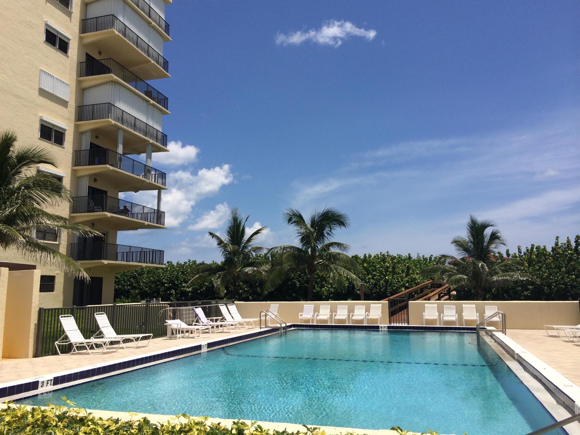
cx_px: 290
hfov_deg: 60.0
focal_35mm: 30
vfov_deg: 46.8
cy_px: 218
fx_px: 503
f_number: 2.2
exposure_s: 1/3425
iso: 32
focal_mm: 4.12
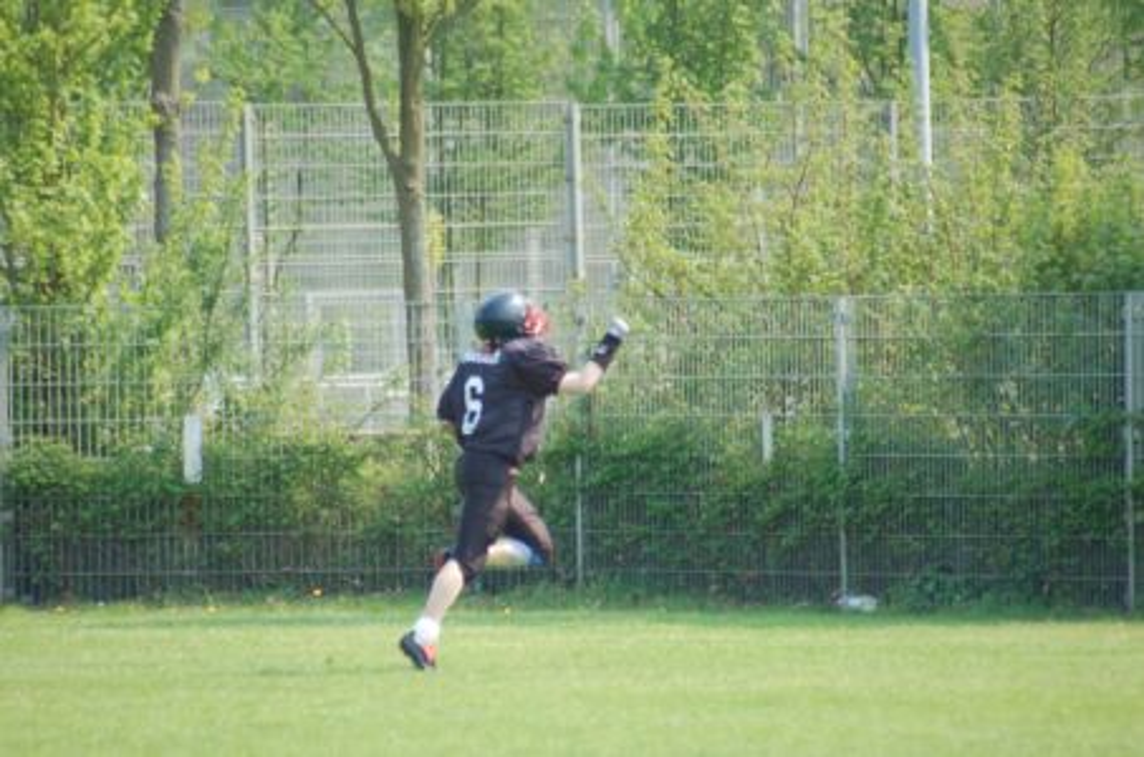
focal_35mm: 450
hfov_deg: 4.6
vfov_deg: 3.0
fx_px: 14270
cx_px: 572
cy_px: 378
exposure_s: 1/500
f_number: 5.6
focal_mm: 300
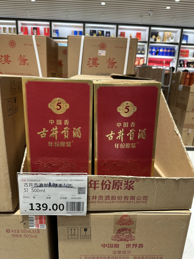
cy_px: 130
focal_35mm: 24
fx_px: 179
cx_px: 97
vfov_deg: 71.6
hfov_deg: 56.8
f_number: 1.78
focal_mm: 6.86
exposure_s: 1/100
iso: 160
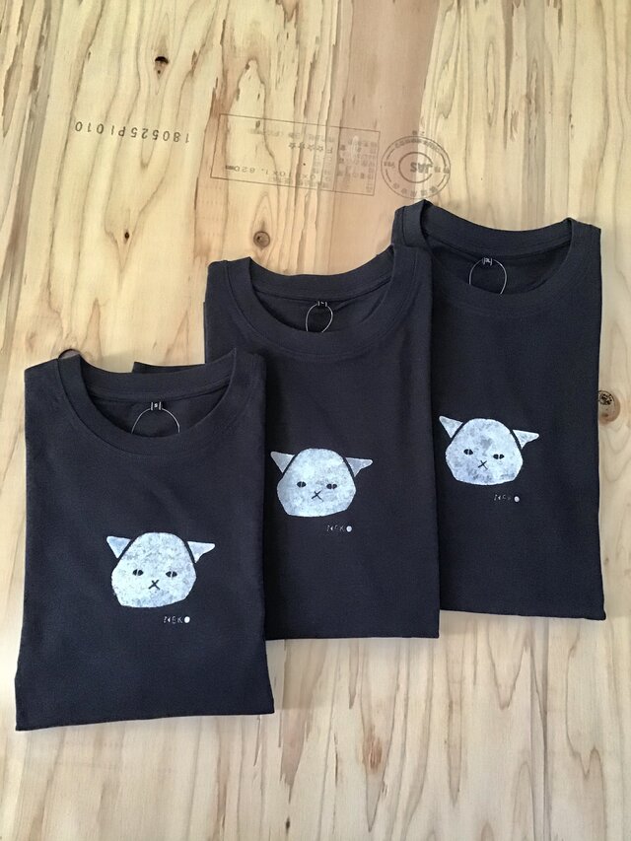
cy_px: 420
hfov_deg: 45.5
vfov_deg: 58.3
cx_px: 316
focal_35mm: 31
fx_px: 753
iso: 250
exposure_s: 1/30
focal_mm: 3.3
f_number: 2.4
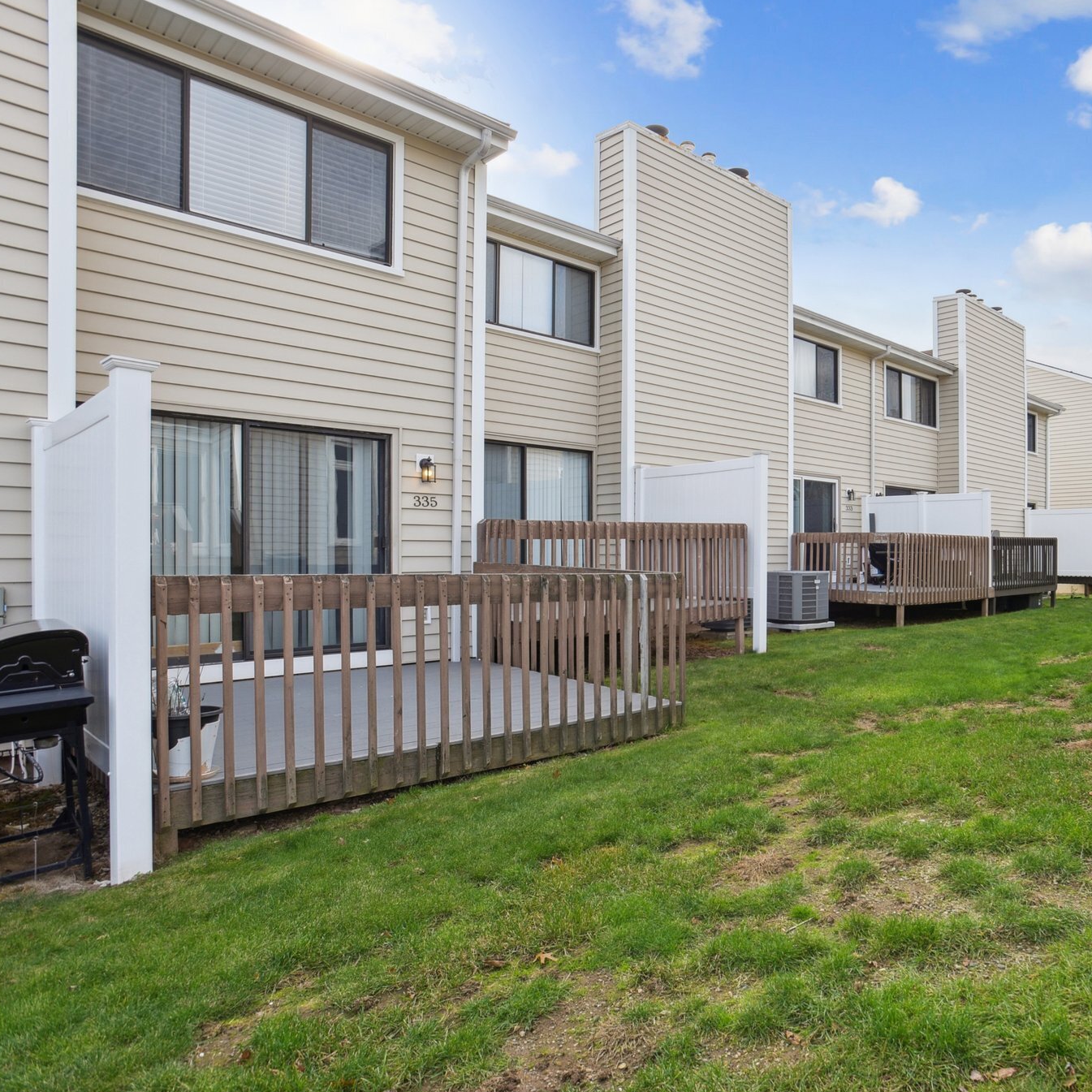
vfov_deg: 69.6
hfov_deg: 67.3
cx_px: 747
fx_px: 785
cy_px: 541
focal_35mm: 22
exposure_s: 1/320
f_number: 11
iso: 400
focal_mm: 17
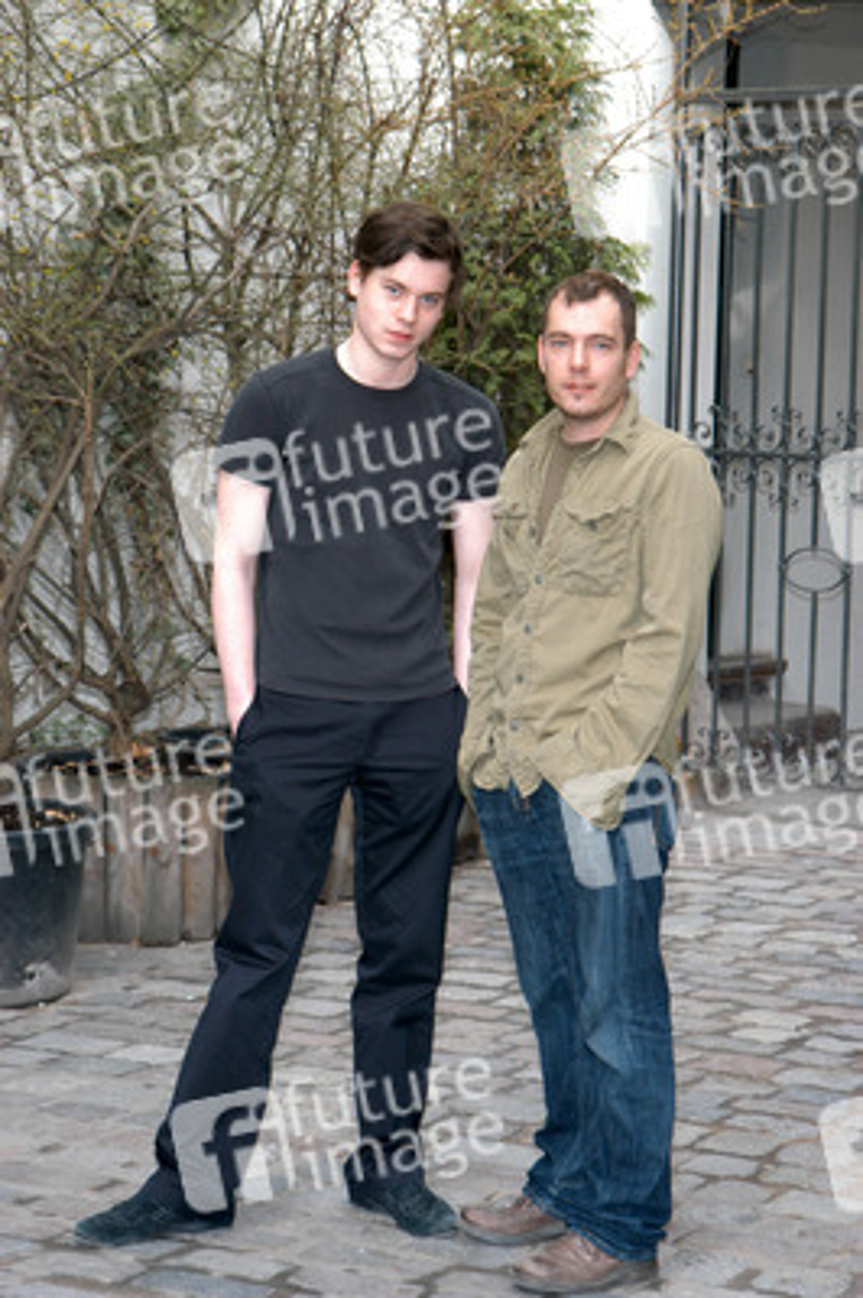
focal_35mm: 105
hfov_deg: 13.0
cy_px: 649
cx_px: 432
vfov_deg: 19.5
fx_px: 3782
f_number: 5.6
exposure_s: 1/60
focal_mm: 70
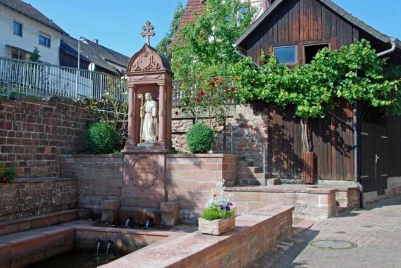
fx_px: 401
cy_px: 134
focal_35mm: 36
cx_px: 200
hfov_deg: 53.1
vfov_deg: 36.9
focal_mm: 24
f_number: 7.1
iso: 160
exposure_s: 1/125
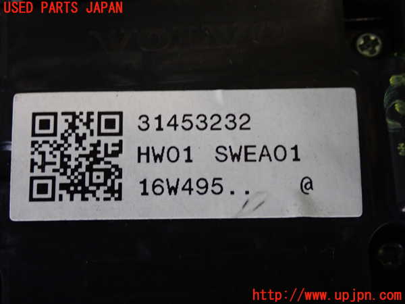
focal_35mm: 71
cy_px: 152
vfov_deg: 20.7
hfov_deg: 27.4
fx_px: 831
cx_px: 202
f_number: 3.9
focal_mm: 12.73
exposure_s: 1/60
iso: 640
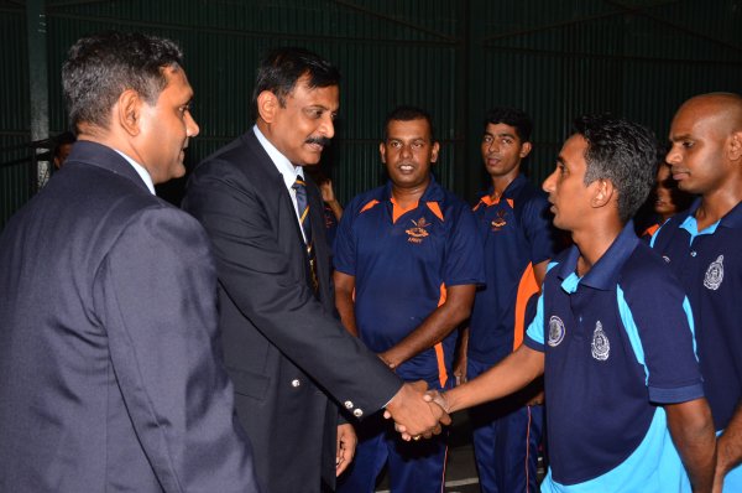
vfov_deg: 35.4
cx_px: 371
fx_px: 772
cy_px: 246
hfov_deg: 51.4
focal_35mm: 38
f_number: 5.6
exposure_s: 1/50
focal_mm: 25
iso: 400
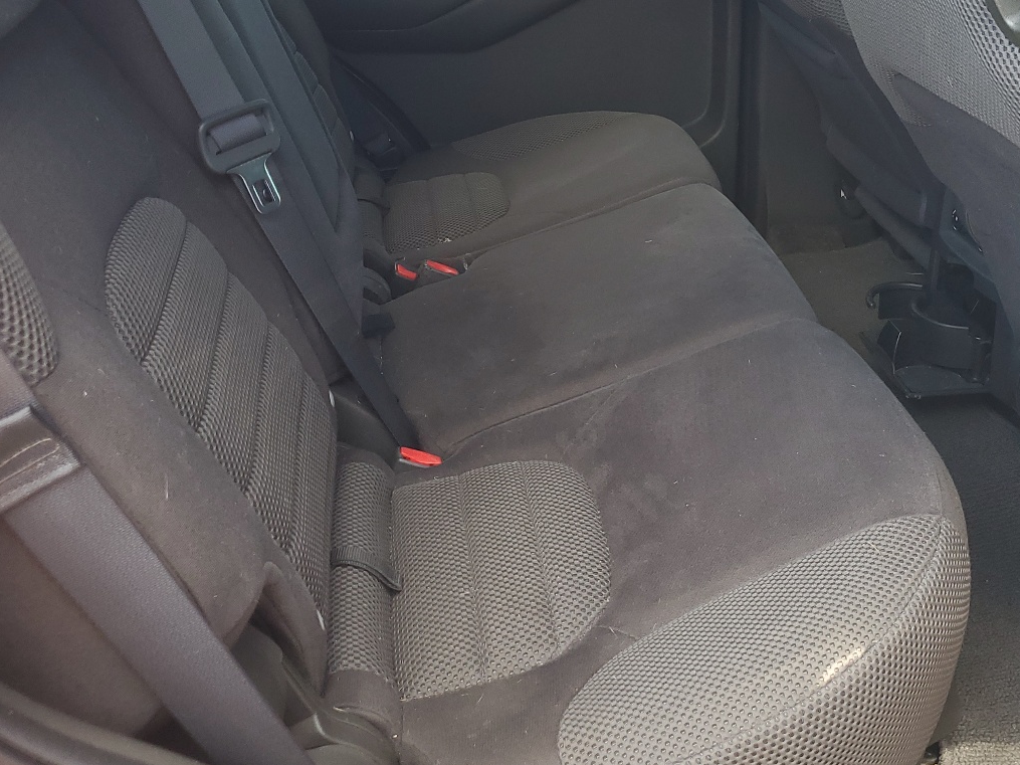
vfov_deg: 34.6
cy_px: 217
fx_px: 1208
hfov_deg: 45.3
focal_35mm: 41
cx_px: 657
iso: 56
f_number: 1.5
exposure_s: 1/120
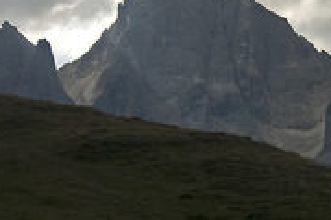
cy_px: 49
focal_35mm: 121
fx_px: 1111
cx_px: 396
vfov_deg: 11.3
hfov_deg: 16.3
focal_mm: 24
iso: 200
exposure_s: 1/180
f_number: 10
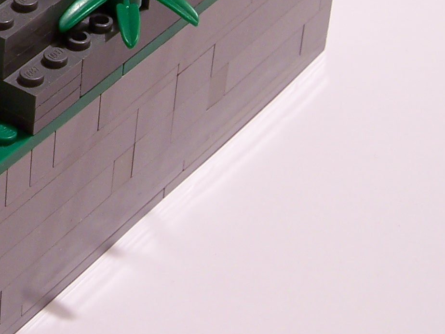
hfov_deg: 14.2
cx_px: -97
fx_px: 1722
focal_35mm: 134
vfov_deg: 10.9
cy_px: -42
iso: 80
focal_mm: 8
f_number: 3
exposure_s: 1/4
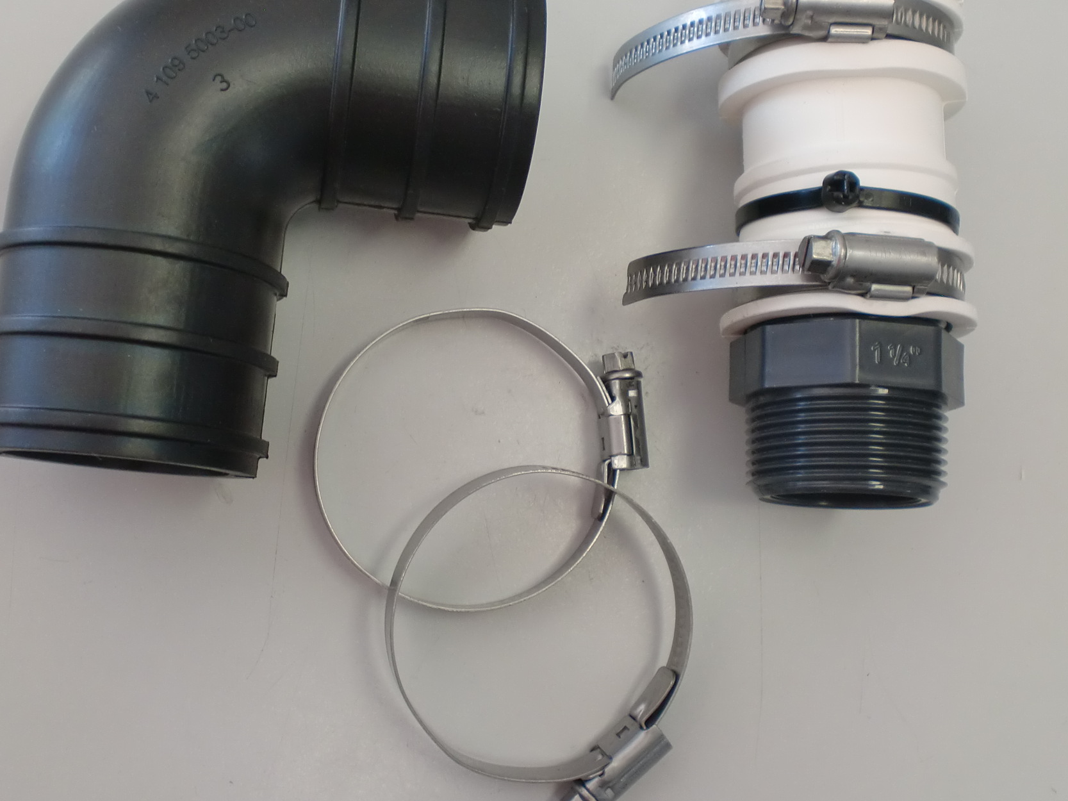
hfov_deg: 43.9
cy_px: 369
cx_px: 538
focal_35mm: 43
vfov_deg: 33.6
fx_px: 1327
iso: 100
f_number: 3.1
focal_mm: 6.3
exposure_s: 1/60
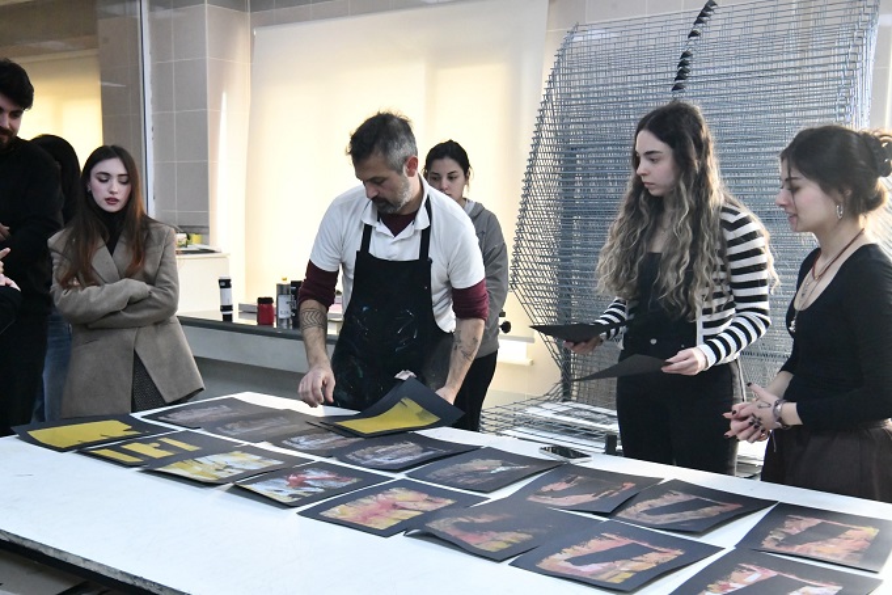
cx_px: 446
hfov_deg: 46.4
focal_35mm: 42
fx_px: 1041
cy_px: 298
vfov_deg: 31.9
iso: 20000
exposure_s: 1/400
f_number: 10
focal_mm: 42
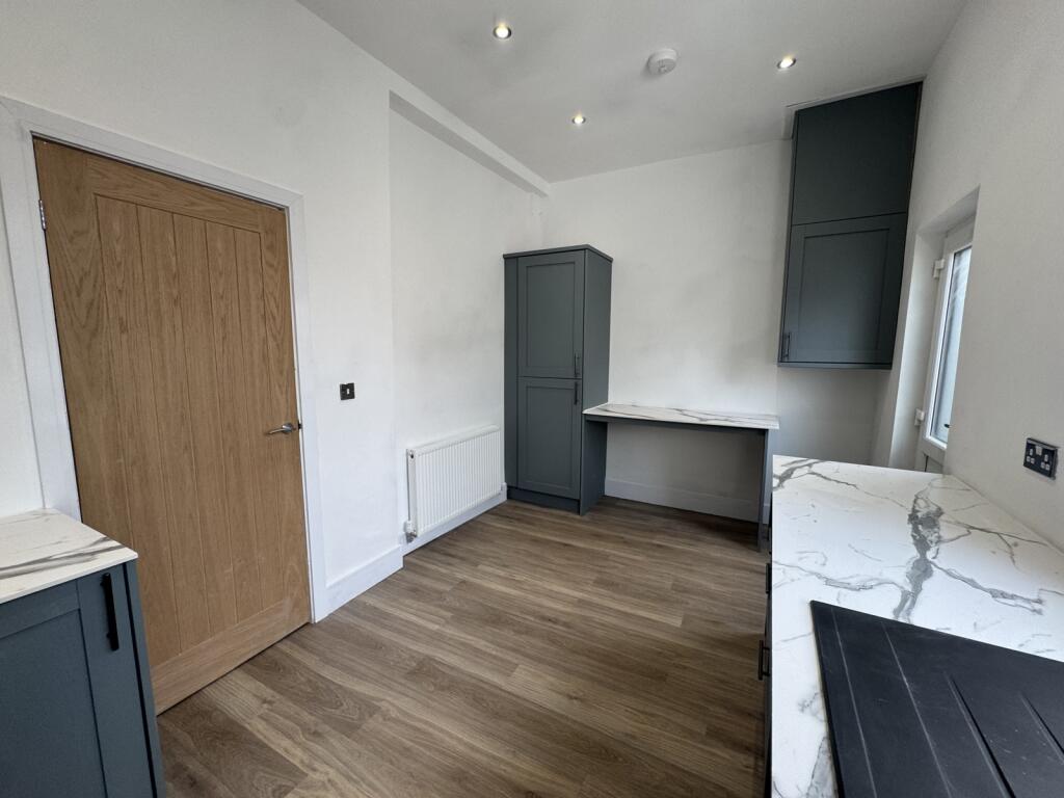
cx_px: 532
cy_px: 399
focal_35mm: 14
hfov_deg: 102.1
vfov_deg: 85.7
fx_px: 430
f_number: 2.2
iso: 64
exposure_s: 1/100
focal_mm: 2.22
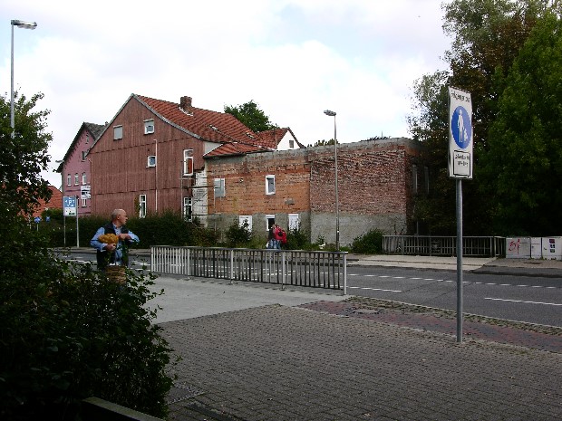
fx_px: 601
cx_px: 281
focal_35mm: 37
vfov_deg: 38.7
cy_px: 210
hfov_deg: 50.1
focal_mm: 9.5
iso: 50
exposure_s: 1/77.9
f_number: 7.2
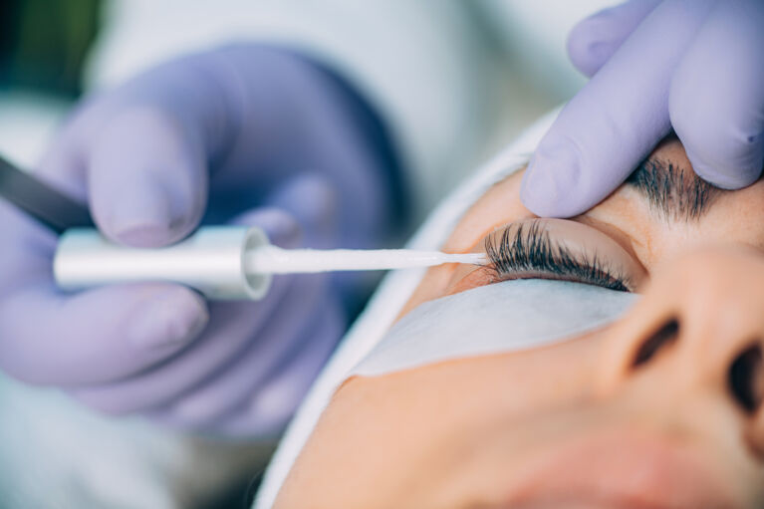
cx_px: 382
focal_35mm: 105
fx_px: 2228
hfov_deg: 19.5
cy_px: 254
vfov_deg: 13.0
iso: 100
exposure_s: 1/160
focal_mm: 105
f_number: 3
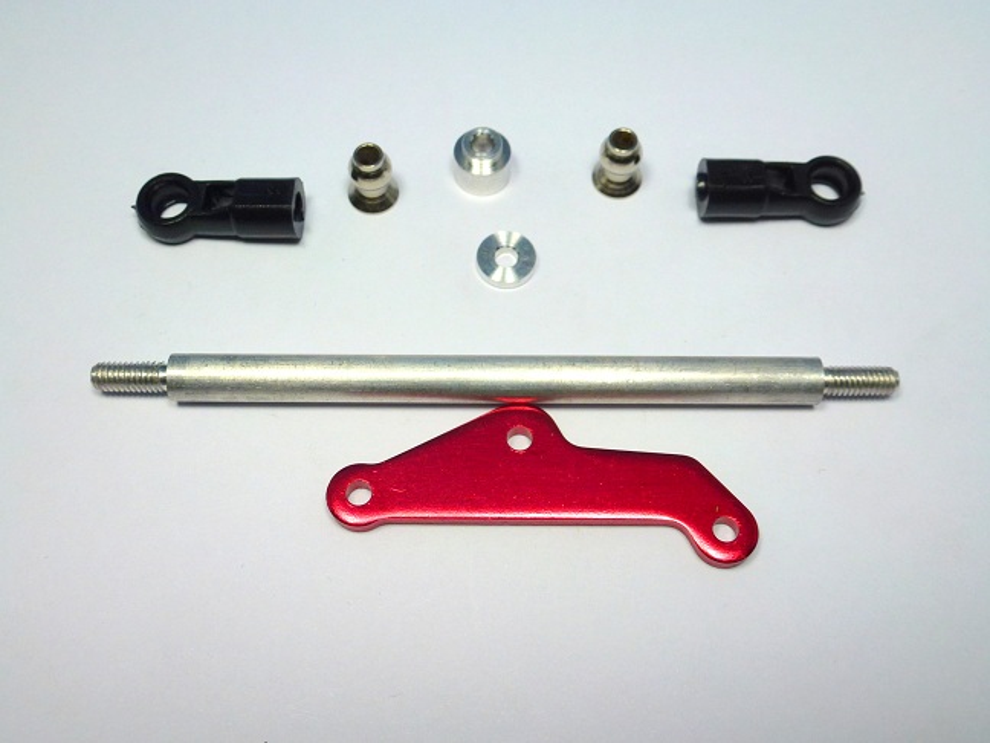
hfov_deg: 47.9
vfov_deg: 36.8
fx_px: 1115
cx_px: 495
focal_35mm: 39
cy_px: 372
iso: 100
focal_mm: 6.8
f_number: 3.8
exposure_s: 1/200
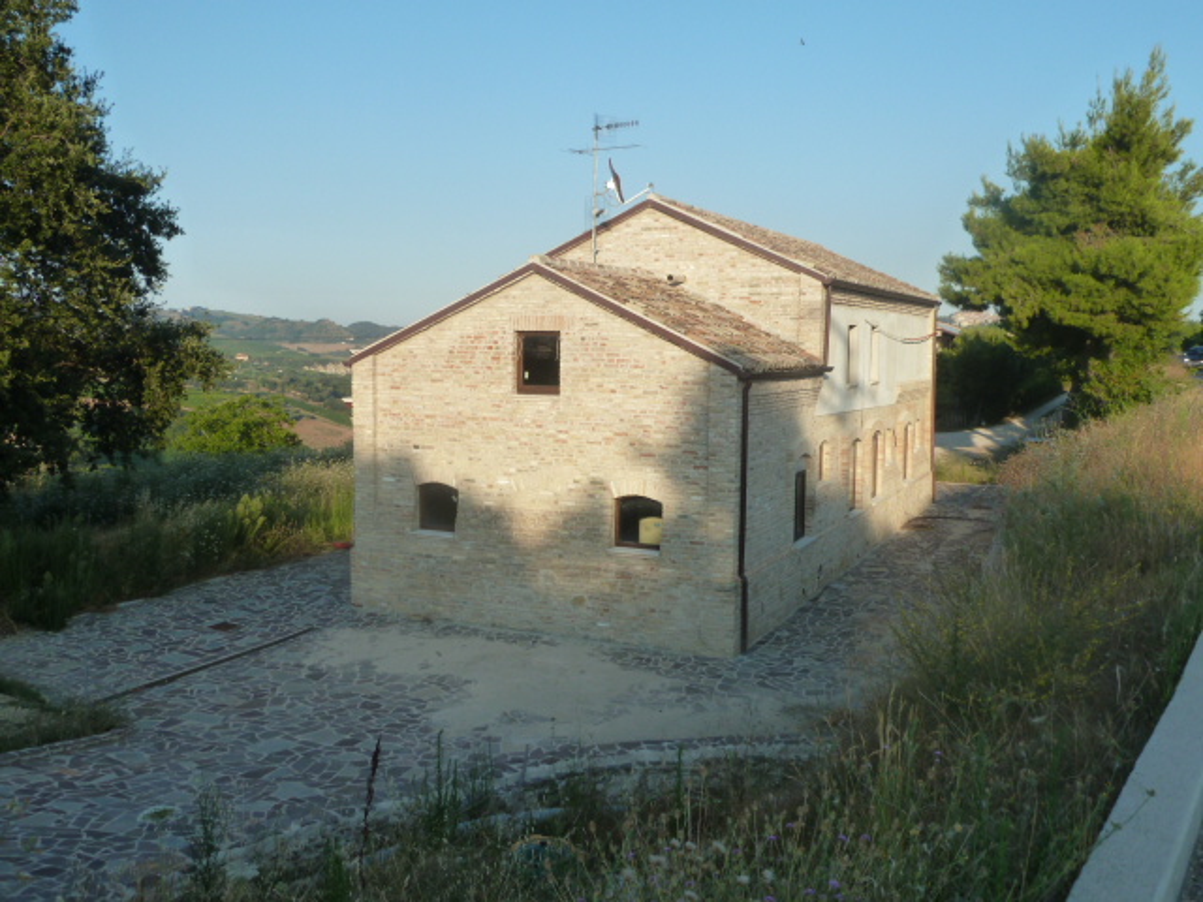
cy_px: 451
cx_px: 602
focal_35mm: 32
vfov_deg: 44.2
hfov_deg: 56.8
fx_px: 1112
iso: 125
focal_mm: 5.3
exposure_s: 1/500
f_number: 4
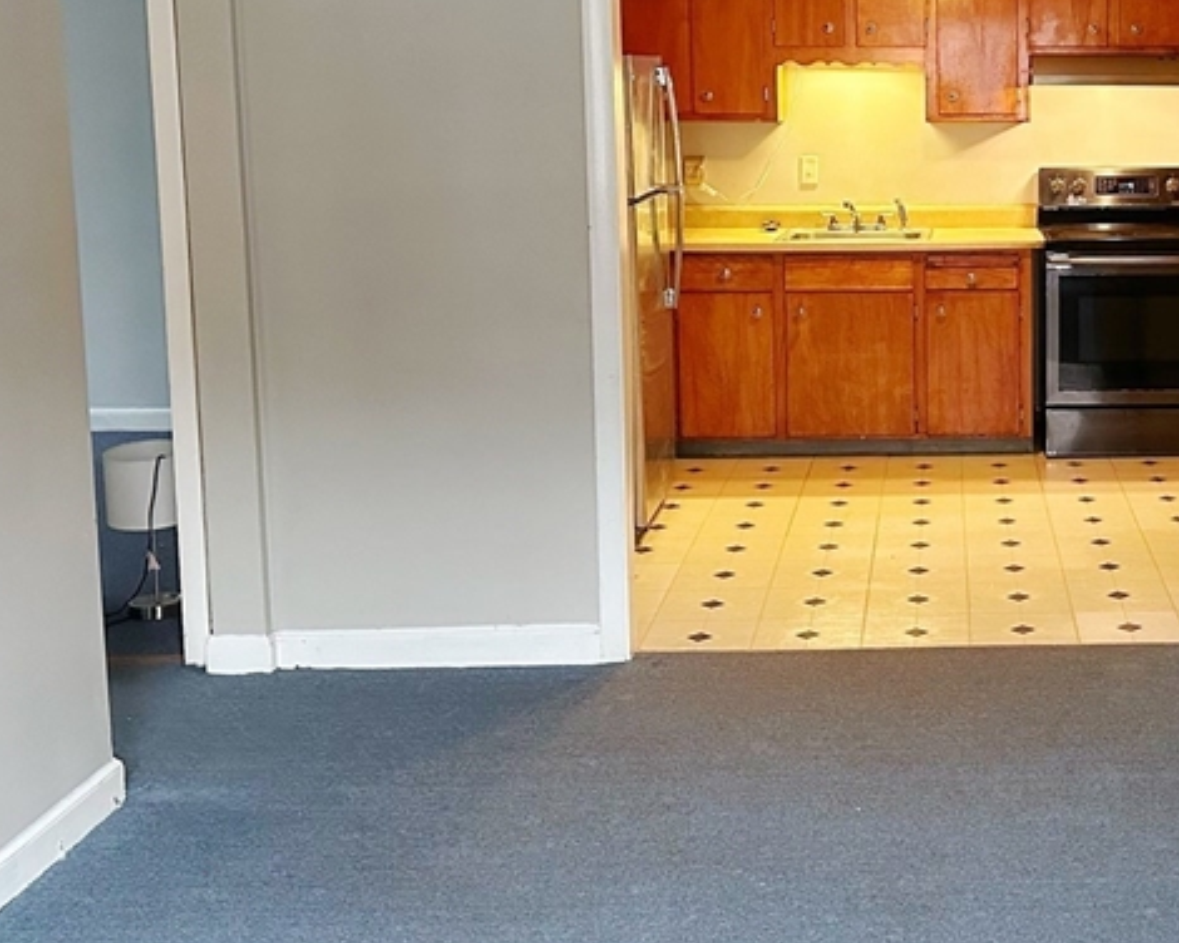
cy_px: 313
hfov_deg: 34.9
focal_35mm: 51
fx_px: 1780
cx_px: 1026
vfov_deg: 29.5
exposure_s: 1/60
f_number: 1.78
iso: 800
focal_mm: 6.86
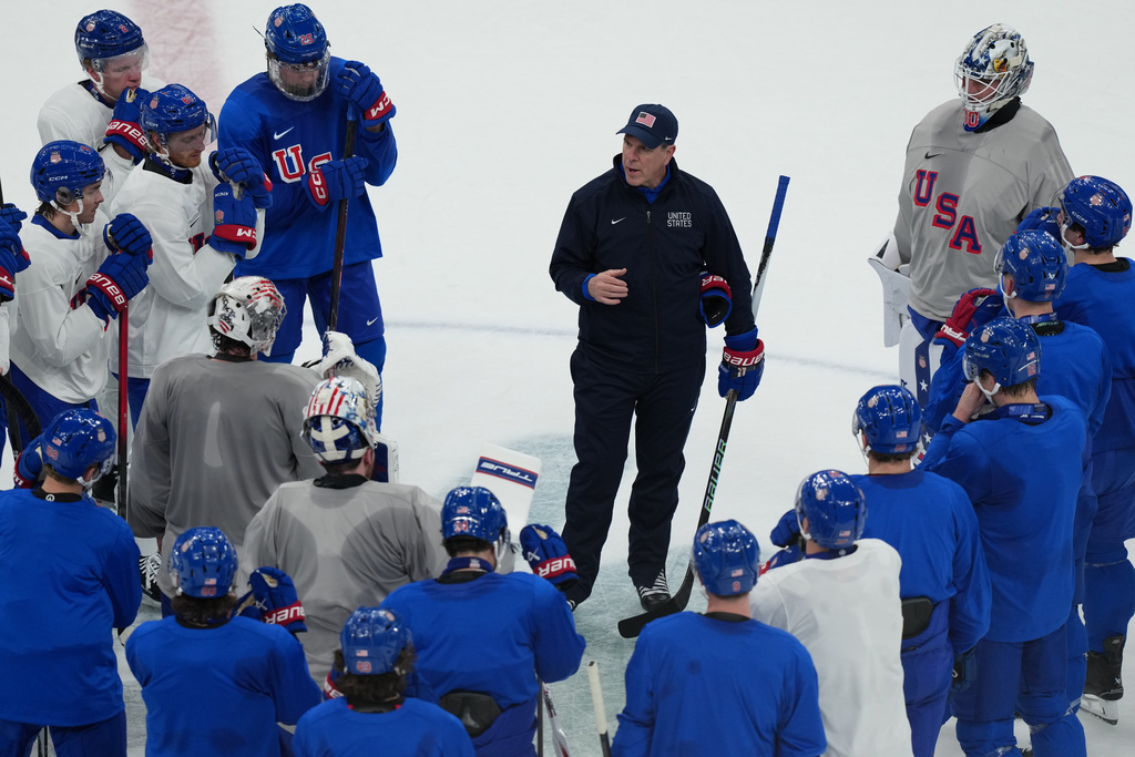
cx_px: 568
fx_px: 12612
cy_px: 378
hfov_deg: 5.2
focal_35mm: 400
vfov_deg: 3.4
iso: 2000
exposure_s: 1/2000
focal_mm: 400
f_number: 4
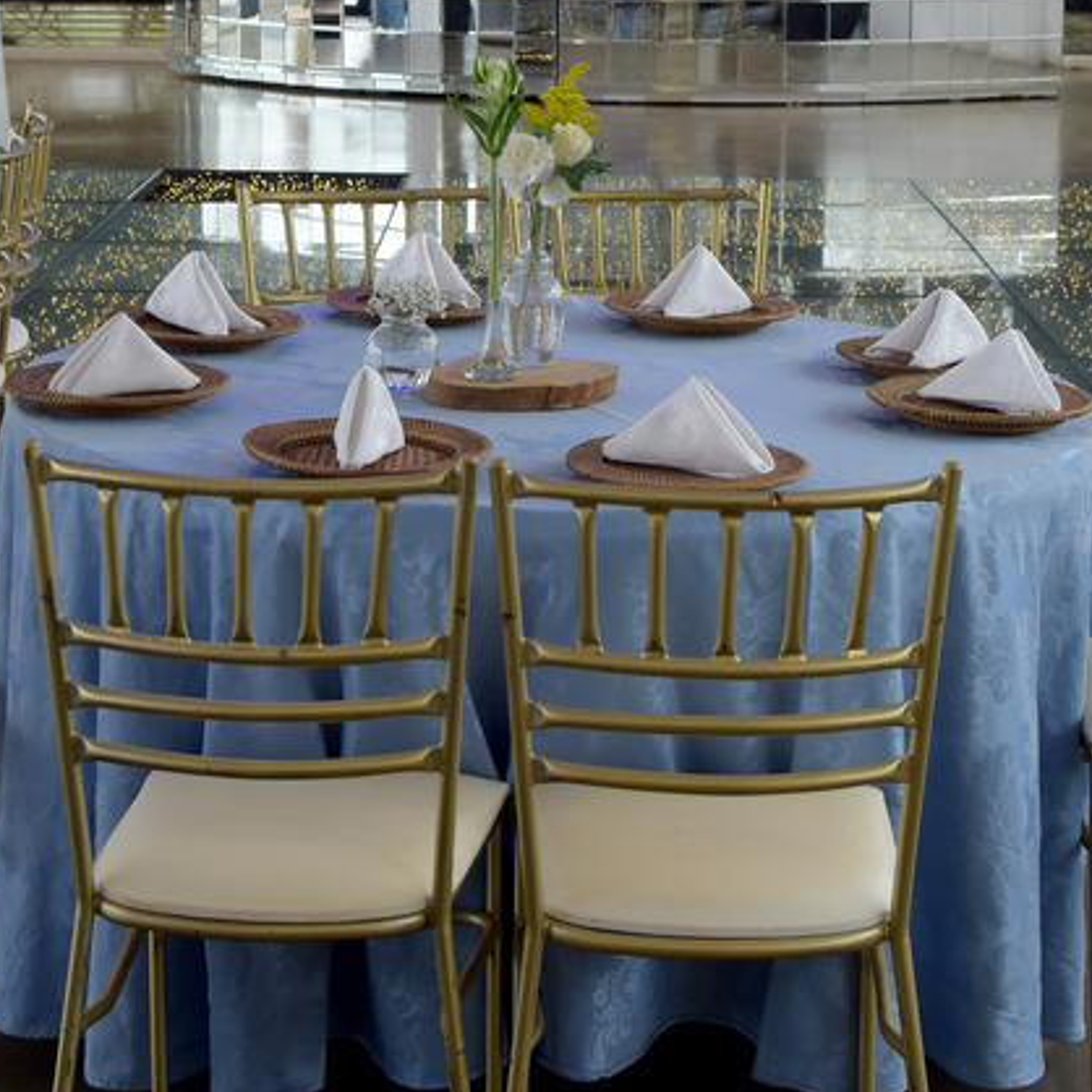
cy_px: 94
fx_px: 3006
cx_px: 486
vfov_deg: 20.2
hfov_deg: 20.6
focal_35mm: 84
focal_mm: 23
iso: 640
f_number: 4.5
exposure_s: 1/160
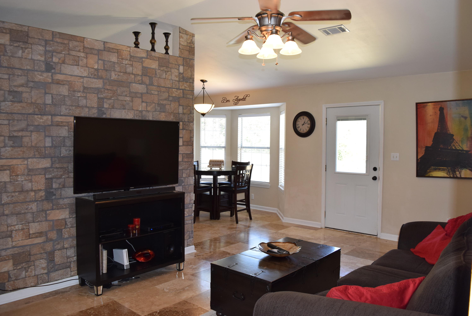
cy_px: 158
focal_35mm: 27
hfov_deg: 67.3
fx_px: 354
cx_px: 236
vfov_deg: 48.0
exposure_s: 1/125
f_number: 5.6
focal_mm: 18
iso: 800
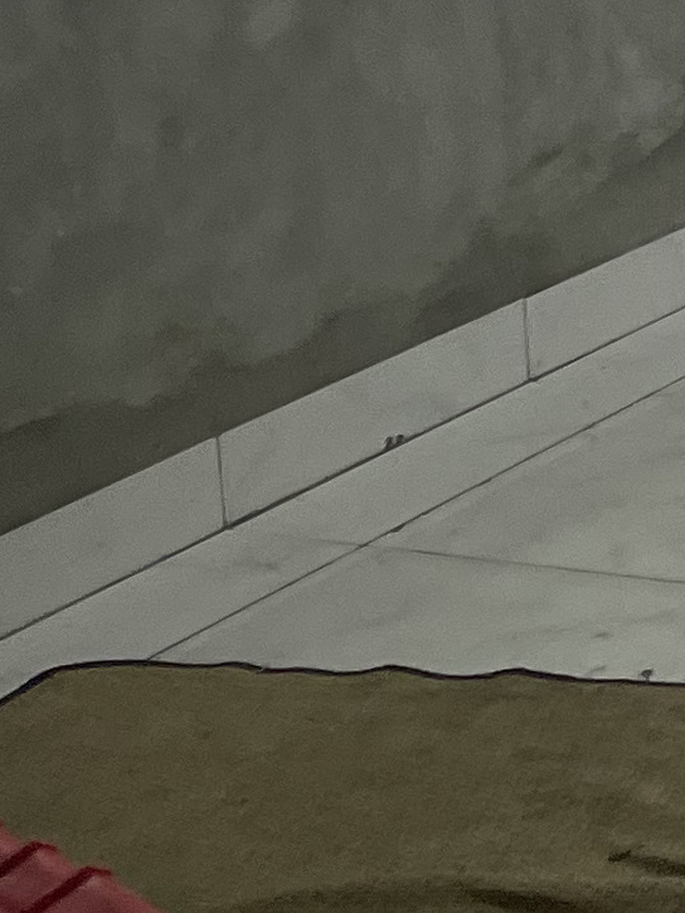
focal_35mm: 139
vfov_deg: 13.8
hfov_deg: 9.2
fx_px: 3666
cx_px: 1807
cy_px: -144
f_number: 1.6
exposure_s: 1/100
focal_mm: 5.1
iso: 80
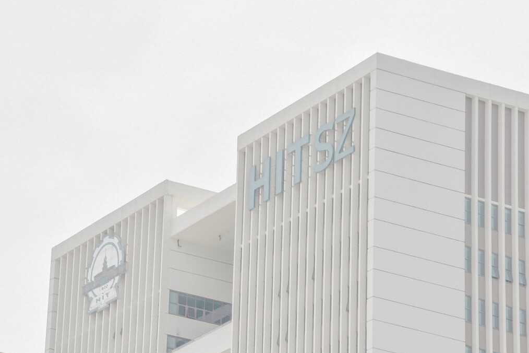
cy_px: 176
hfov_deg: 10.0
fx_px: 3027
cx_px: 234
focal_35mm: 206
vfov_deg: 6.7
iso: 400
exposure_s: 1/800
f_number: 11
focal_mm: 116
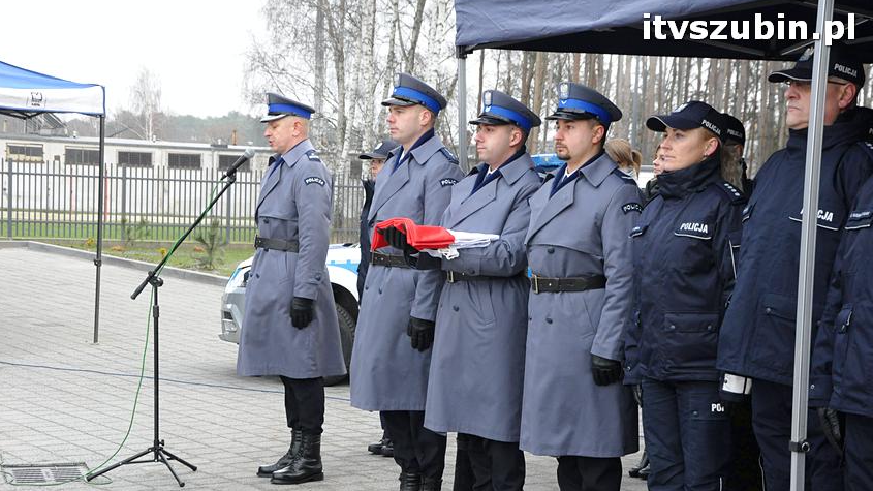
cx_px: 436
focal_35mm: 79
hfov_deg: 26.9
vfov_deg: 15.3
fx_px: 1828
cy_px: 288
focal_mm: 50
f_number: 8
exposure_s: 1/125
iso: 1600
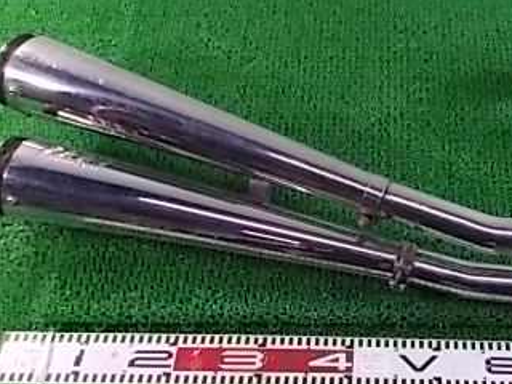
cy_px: 98
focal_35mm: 52
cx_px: 406
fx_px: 769
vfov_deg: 27.7
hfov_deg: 35.7
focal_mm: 4.6
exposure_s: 1/125
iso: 400
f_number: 3.2
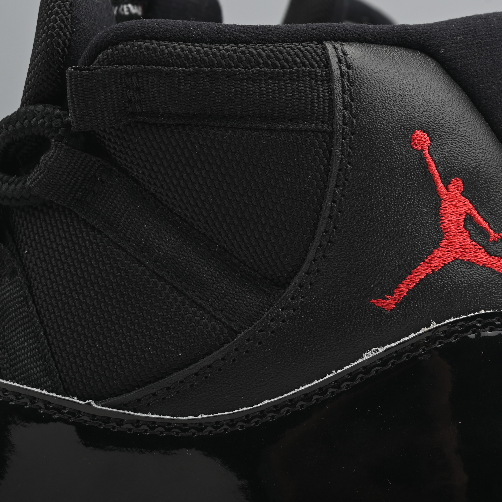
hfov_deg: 19.7
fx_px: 1427
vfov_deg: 19.9
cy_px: 162
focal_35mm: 87
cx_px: 411
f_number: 11
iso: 100
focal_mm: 45
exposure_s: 1/200
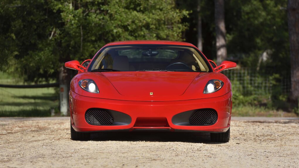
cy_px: 86
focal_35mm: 211
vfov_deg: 5.8
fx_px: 1673
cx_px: 150
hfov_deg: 10.2
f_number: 5.6
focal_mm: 200
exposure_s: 1/1000
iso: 400
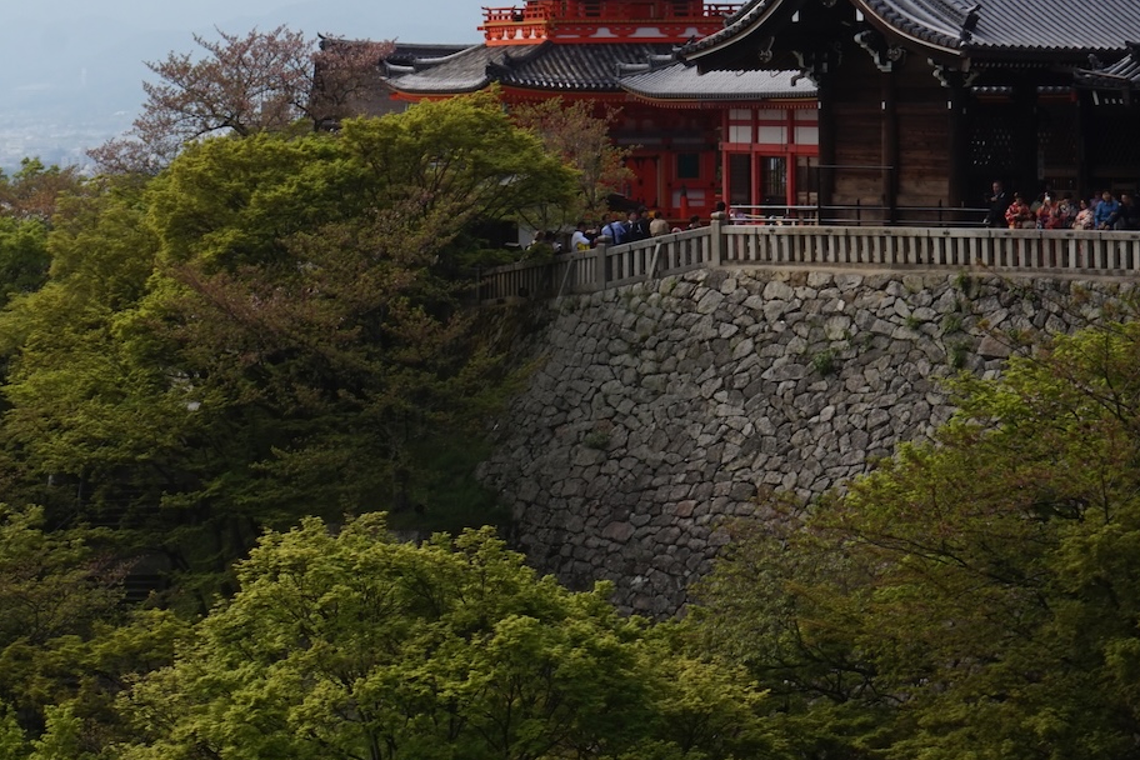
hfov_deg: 13.0
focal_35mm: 157
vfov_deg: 8.7
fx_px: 4971
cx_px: 71
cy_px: 32
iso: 100
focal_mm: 50
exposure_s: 1/100
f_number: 14
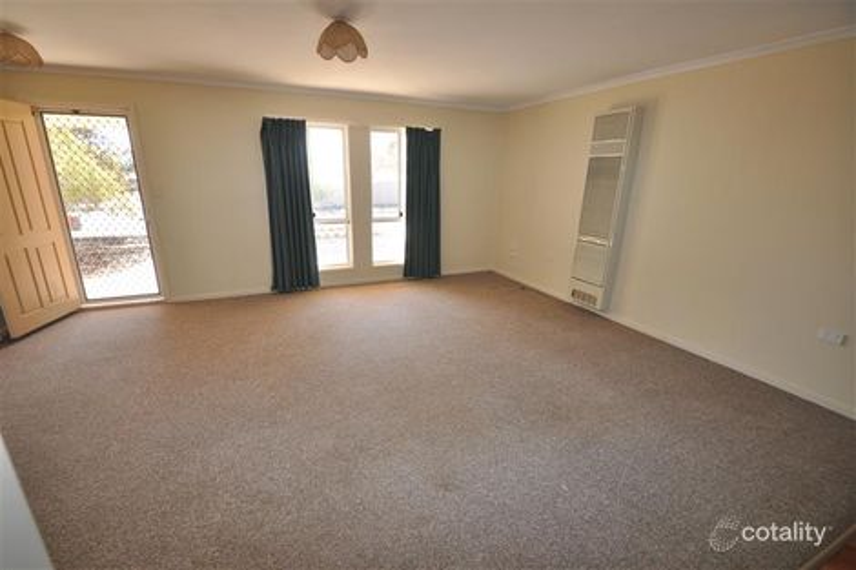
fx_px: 357
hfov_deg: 100.4
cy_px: 285
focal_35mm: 15
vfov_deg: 77.3
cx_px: 428
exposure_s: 1/100
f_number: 5
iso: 400
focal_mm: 10
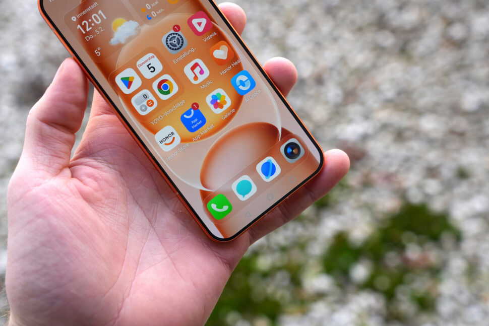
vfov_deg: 24.4
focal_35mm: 56
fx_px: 754
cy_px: 163
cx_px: 244
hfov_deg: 35.9
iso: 100
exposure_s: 1/60
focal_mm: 37
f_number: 4
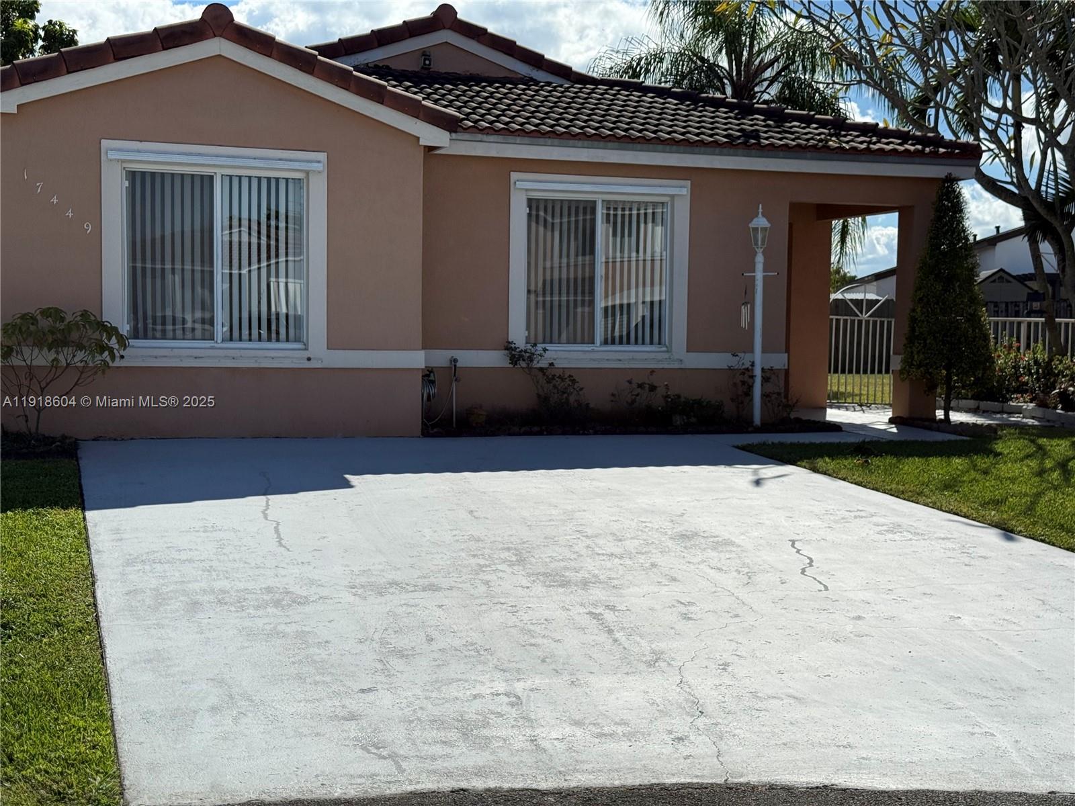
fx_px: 1491
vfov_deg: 30.3
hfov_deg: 39.7
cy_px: 403
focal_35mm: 48
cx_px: 538
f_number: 1.78
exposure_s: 1/11364
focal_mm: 6.76
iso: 80
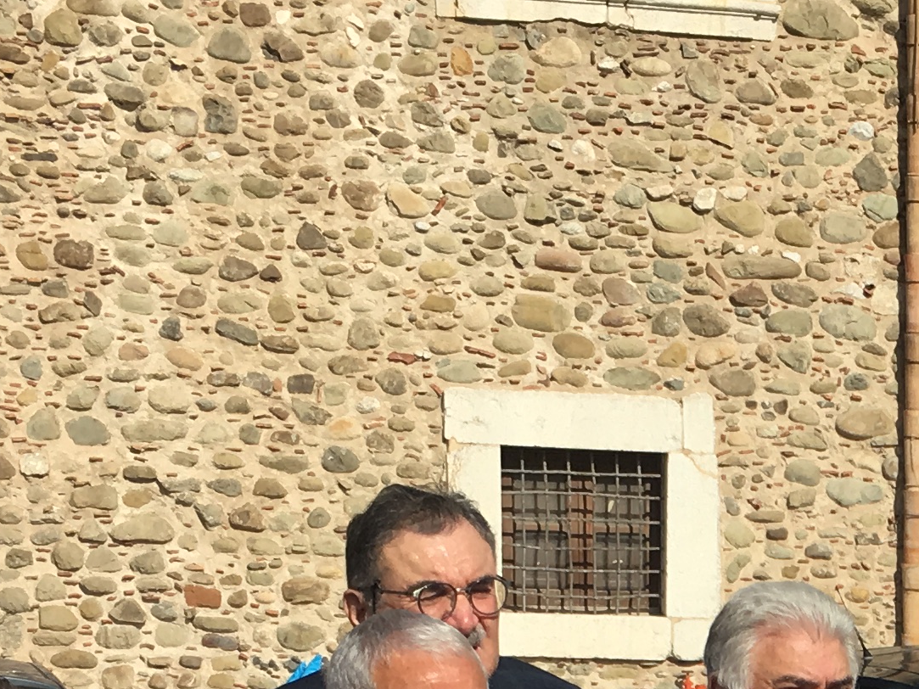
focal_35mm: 108
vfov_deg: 12.7
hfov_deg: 17.4
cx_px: 1101
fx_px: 2867
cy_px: 1147
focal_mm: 4.15
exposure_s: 1/1972
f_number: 2.2
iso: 25
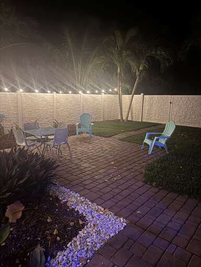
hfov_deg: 56.8
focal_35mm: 24
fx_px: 186
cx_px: 100
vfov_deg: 71.6
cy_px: 134
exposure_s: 1/15
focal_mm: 6.76
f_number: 1.78
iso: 1000
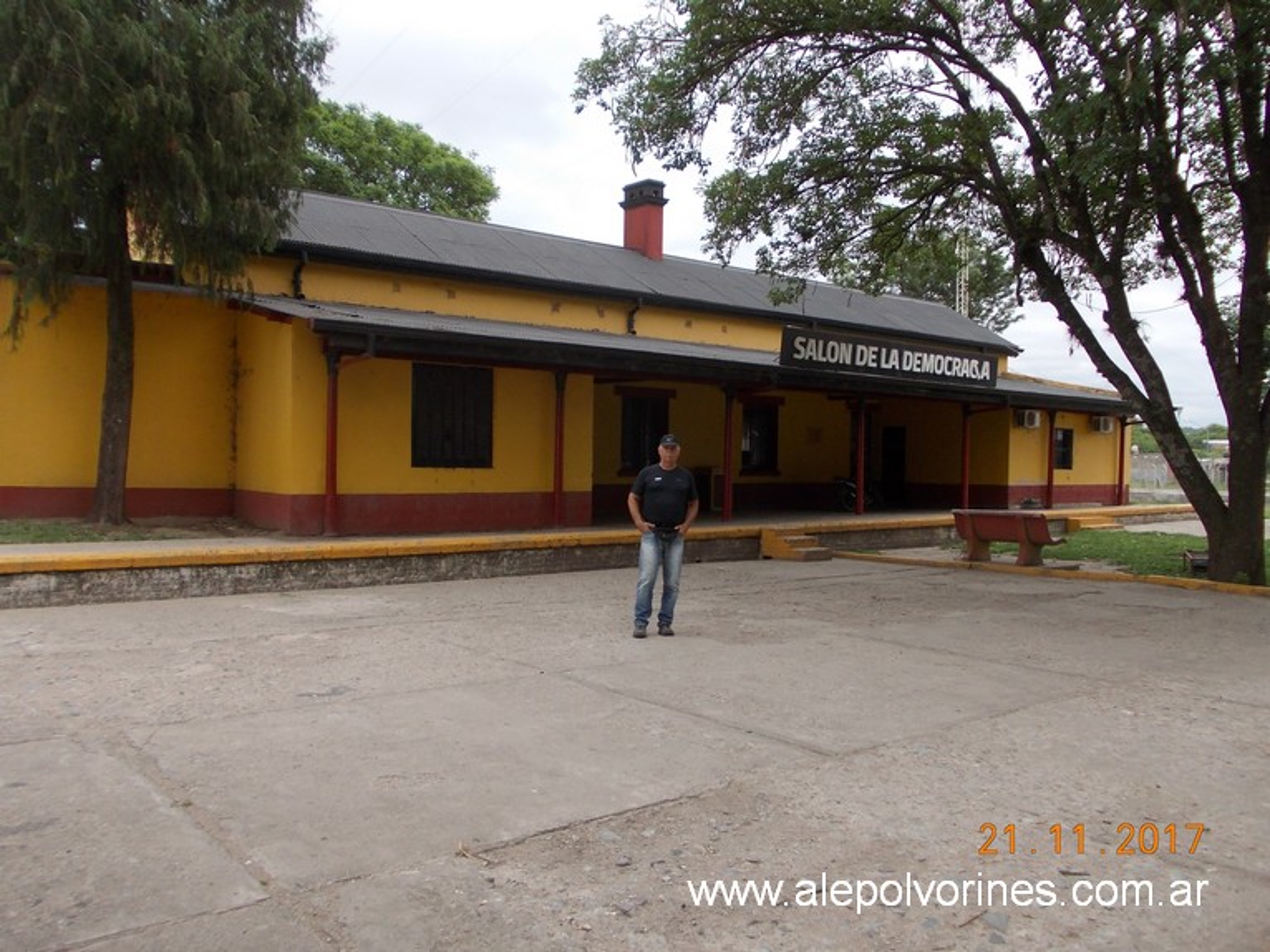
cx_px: 635
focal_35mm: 28
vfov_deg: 49.7
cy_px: 476
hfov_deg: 63.5
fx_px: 1027
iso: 80
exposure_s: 1/320
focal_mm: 4
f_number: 2.7
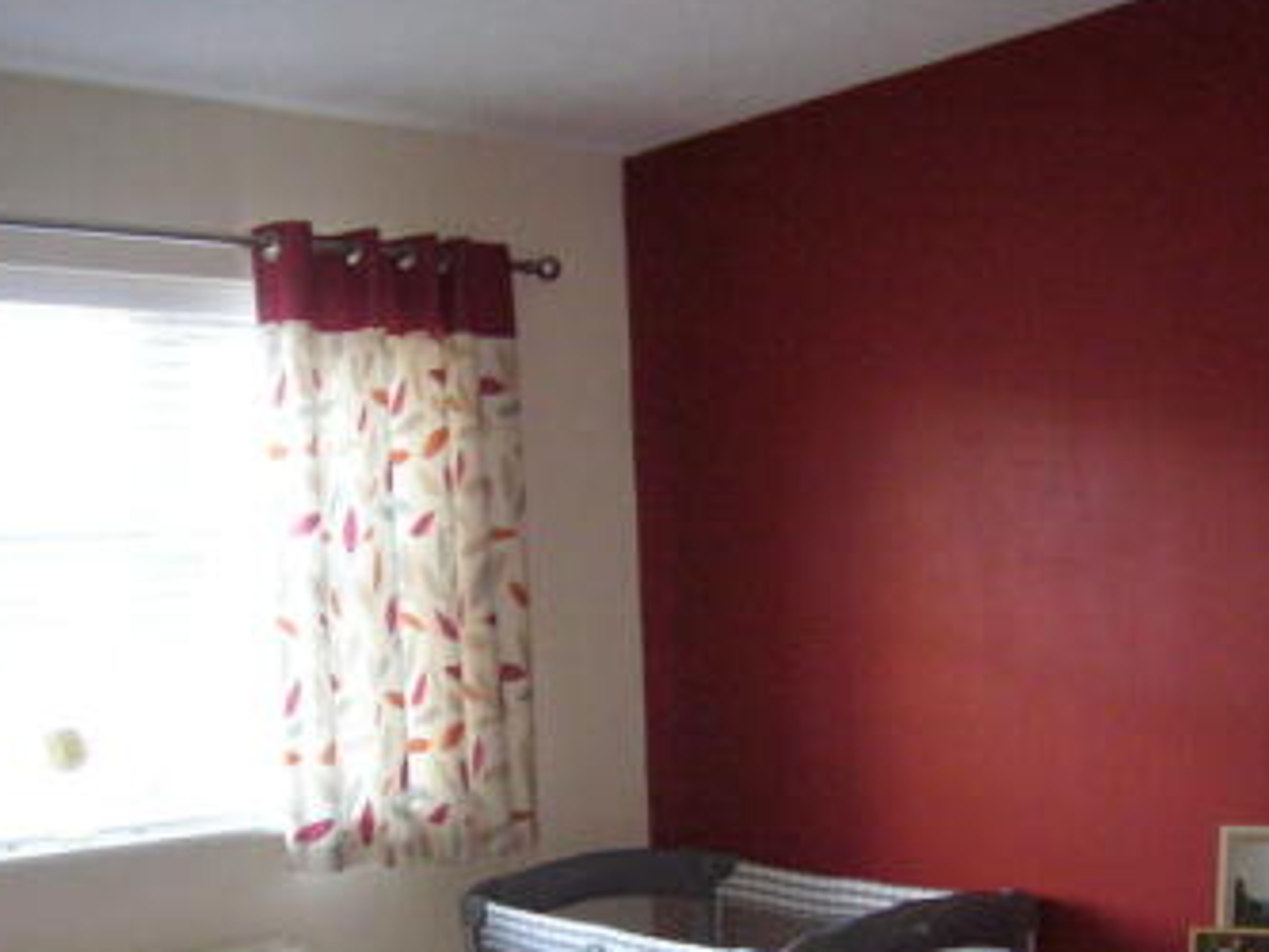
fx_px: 1797
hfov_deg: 38.9
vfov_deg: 28.8
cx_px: 692
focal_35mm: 49
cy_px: 805
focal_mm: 4.6
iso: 320
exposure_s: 1/30
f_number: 2.8
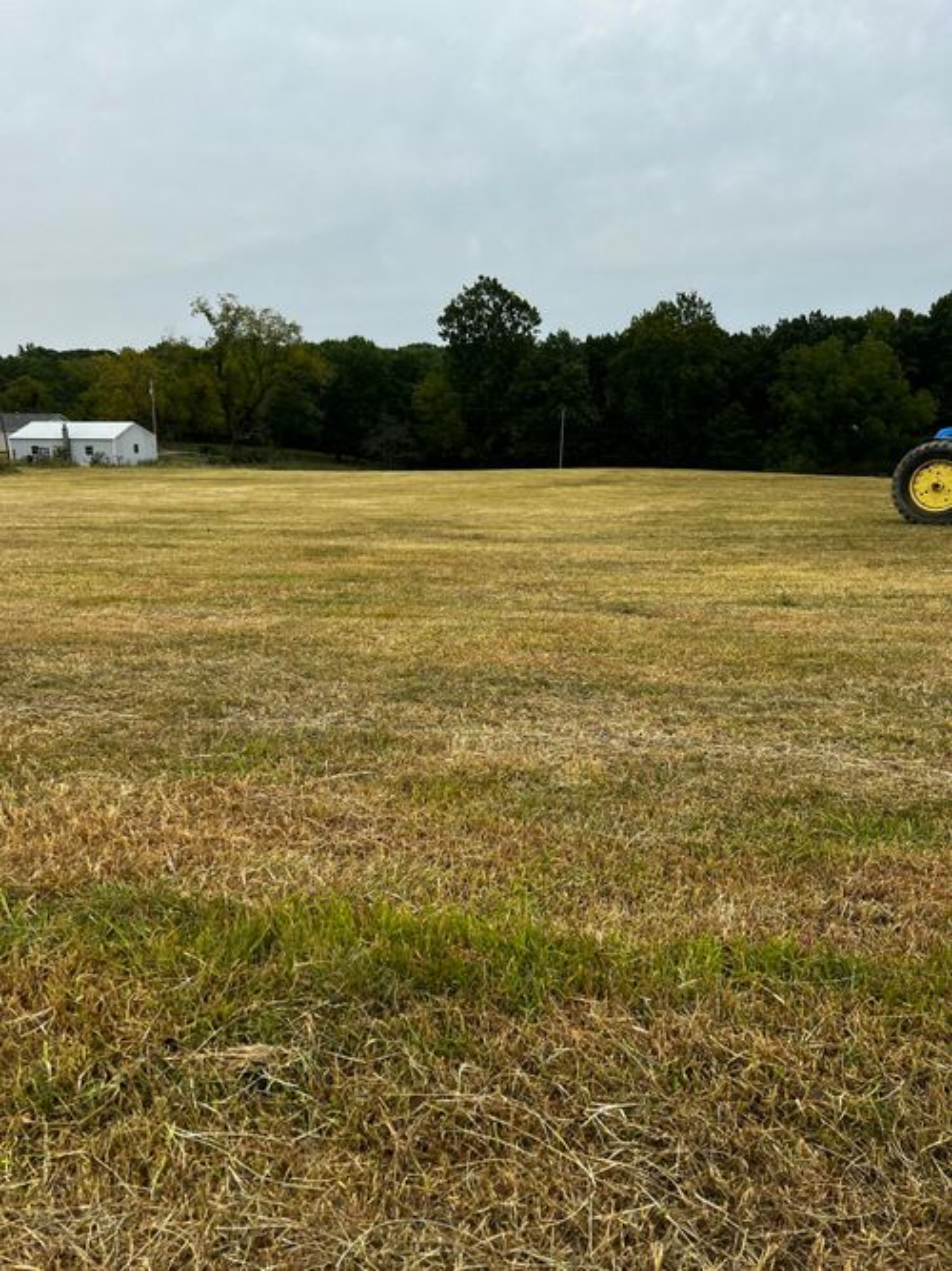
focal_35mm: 26
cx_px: 476
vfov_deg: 67.3
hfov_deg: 53.0
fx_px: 954
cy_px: 636
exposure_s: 1/1621
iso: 50
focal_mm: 5.7
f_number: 1.5
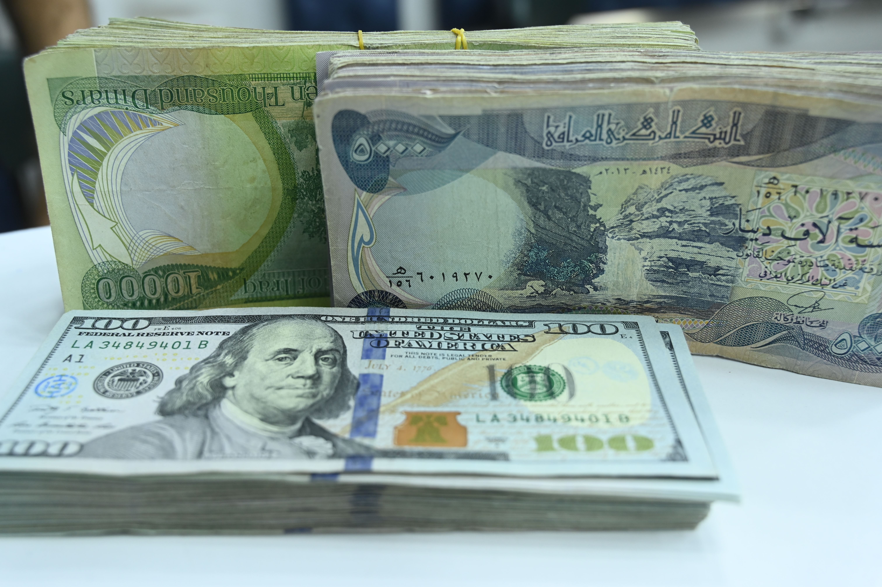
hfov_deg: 53.2
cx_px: 441
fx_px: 881
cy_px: 294
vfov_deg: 36.8
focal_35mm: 36
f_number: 6.3
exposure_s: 1/100
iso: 640
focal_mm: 36
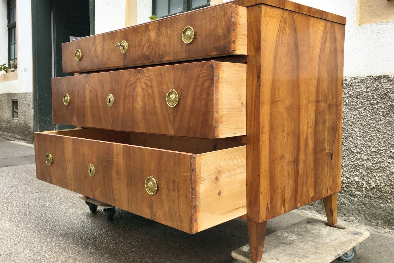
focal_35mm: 31
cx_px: 197
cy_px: 138
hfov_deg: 60.3
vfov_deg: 42.3
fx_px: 339
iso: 25
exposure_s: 1/130
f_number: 2.2
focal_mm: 4.15
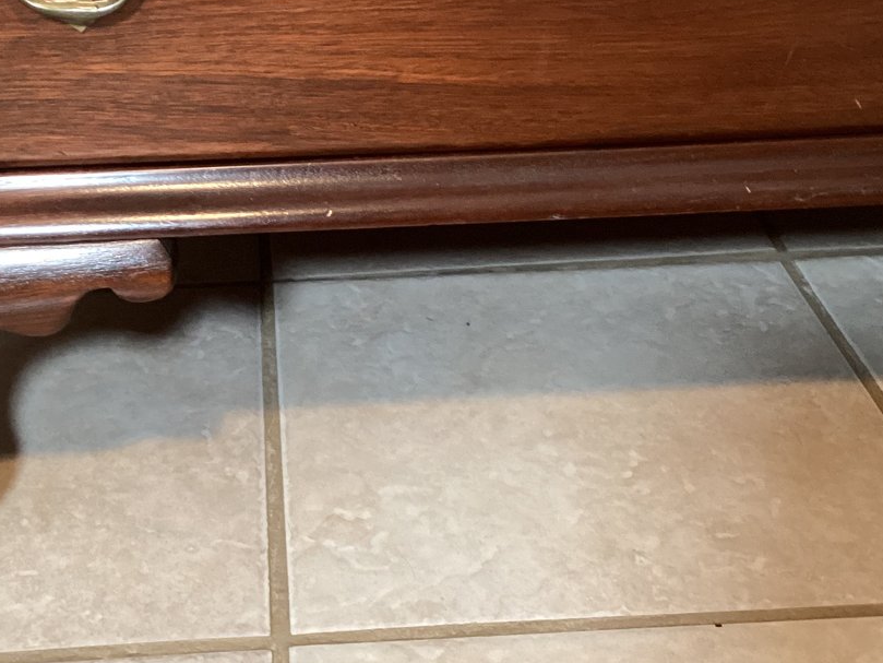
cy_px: 313
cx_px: 345
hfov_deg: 33.1
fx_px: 1480
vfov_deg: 25.2
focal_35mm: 58
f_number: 2.4
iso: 250
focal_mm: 3.3
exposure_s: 1/33
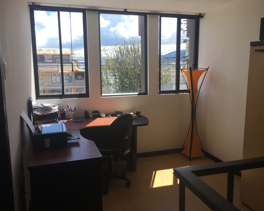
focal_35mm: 31
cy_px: 104
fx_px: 242
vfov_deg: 47.1
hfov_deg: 57.2
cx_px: 133
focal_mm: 4.15
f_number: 2.2
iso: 25
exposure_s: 1/377
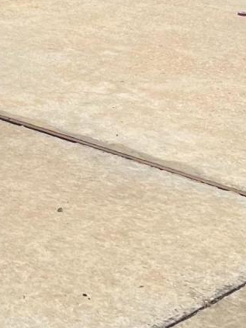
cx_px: -146
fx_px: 1166
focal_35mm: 123
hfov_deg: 11.4
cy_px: -136
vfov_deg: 15.1
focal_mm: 4.2
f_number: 1.6
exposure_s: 1/917
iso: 32
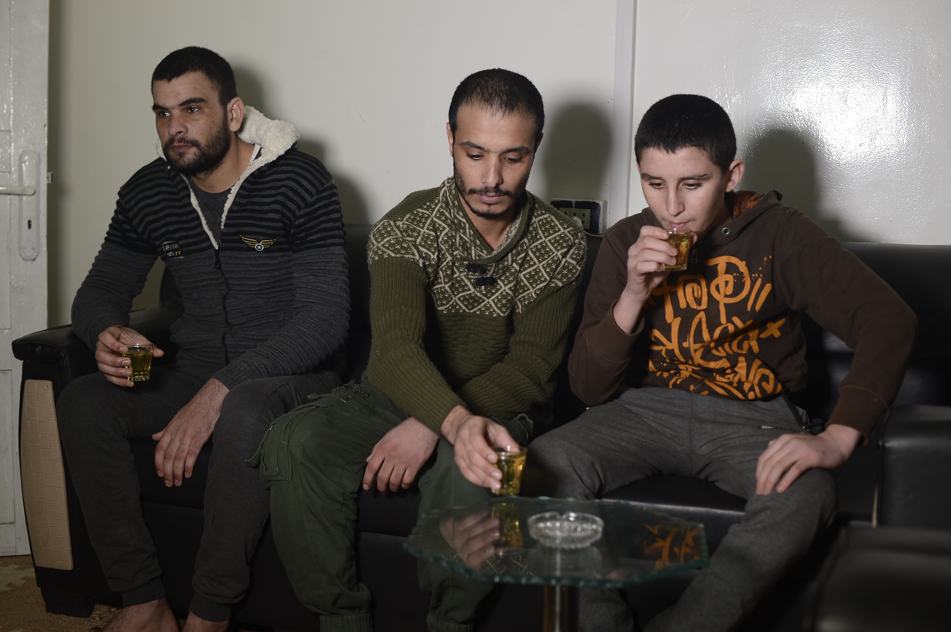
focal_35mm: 50
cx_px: 476
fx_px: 1319
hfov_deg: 39.6
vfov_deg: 26.9
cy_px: 316
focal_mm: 50
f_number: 4.5
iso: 400
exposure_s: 1/160
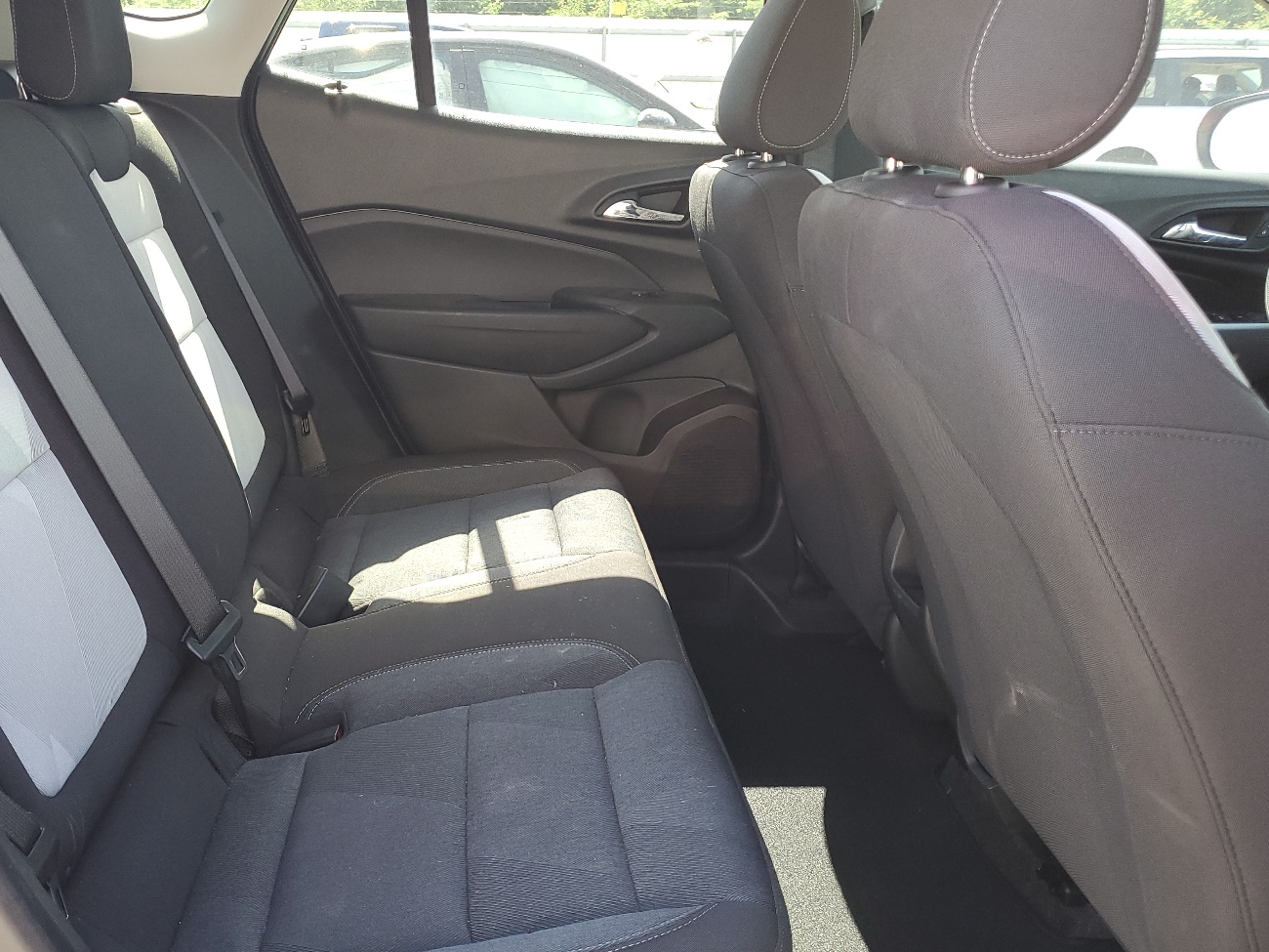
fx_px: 1173
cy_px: 472
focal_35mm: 32
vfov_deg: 44.2
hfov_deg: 56.5
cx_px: 533
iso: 80
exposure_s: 1/120
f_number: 1.5
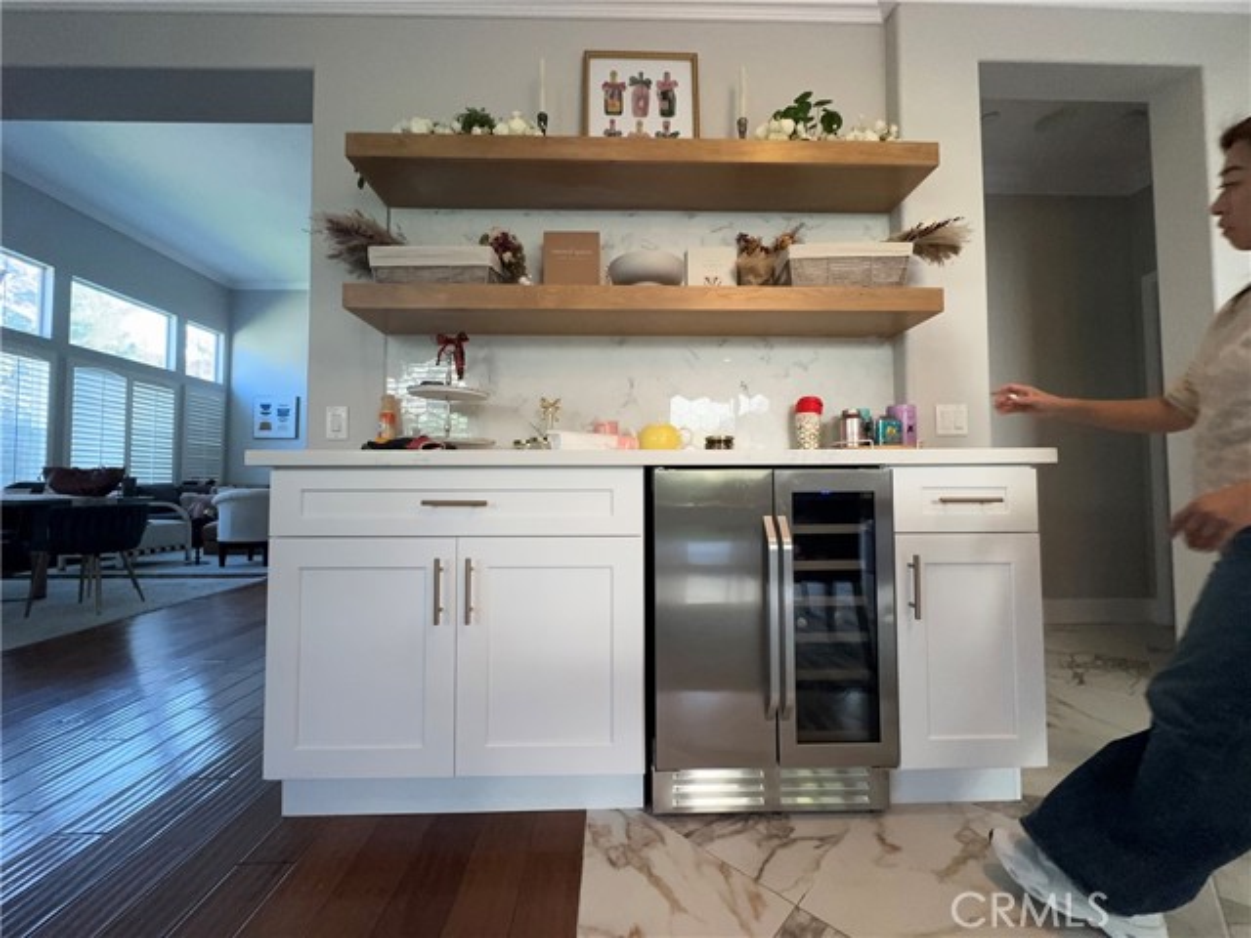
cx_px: 626
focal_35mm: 14
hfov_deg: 102.1
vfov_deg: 85.7
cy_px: 469
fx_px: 506
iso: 200
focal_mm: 2.22
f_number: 2.2
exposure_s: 1/120
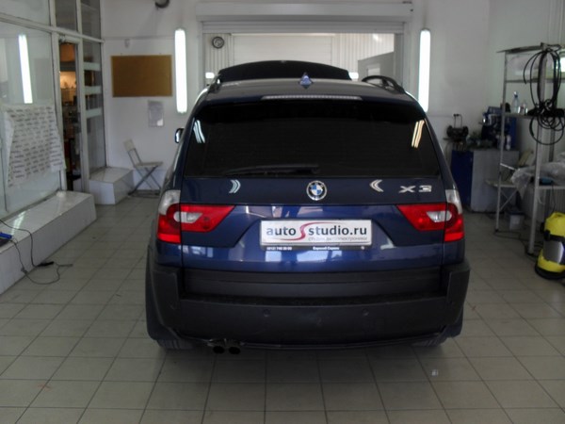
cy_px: 212
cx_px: 282
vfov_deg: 40.7
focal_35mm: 35
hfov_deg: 52.6
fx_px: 571
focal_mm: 6.3
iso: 100
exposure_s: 1/45
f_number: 3.2
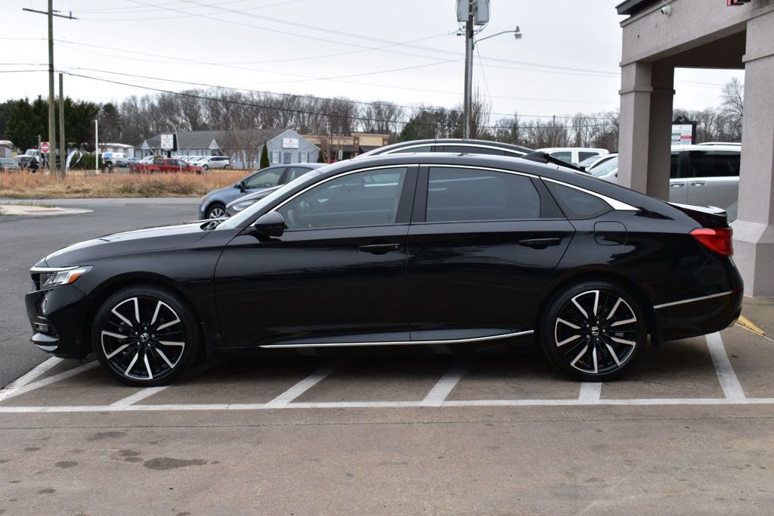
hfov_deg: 45.0
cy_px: 258
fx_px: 935
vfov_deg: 30.8
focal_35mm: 44
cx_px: 387
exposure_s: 1/125
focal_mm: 29
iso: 400
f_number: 9
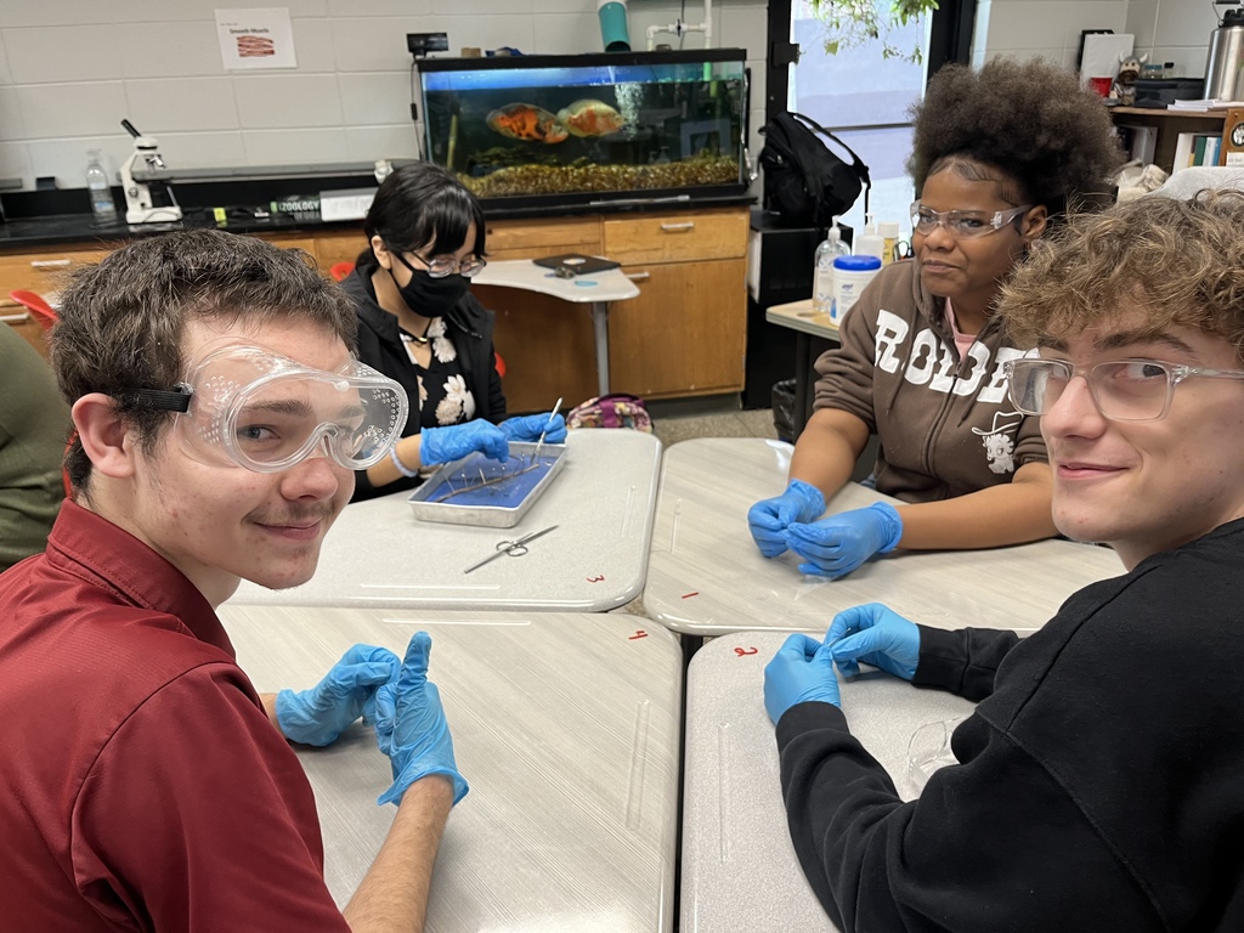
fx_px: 934
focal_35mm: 26
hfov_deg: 67.3
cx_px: 622
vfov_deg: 53.1
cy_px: 466
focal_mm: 5.1
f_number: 1.6
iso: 100
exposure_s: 1/61
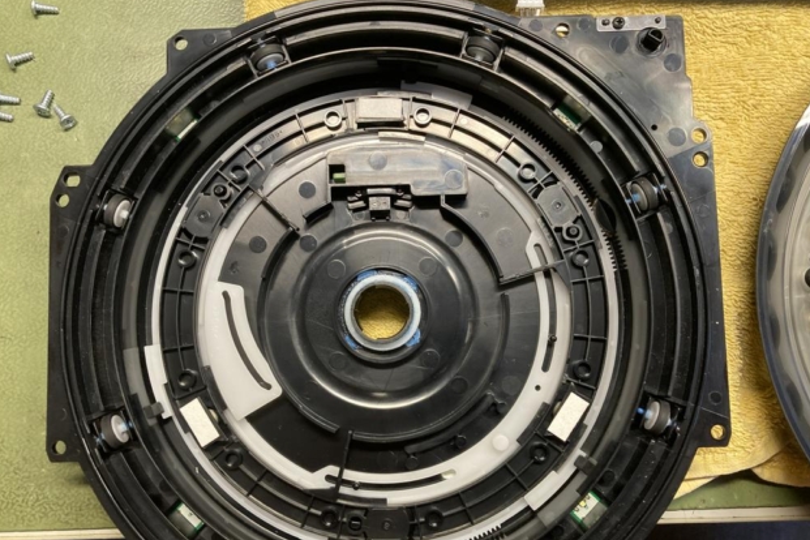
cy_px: 307
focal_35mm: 30
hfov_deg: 61.9
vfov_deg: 43.5
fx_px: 675
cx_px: 395
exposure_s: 1/50
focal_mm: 3.99
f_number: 1.8
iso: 125
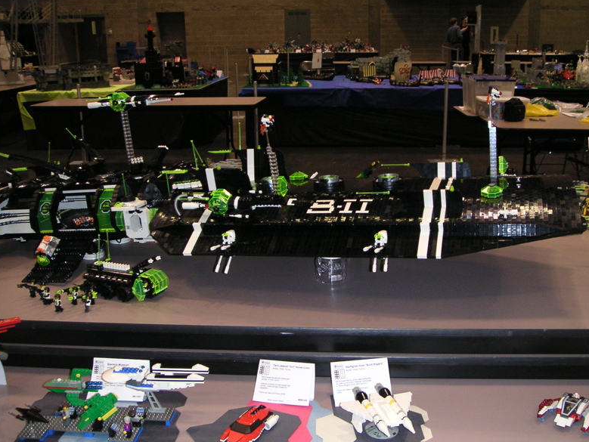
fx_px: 664
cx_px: 293
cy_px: 221
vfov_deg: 36.8
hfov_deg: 47.8
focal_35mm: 39
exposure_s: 1/45
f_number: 2.8
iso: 160
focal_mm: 6
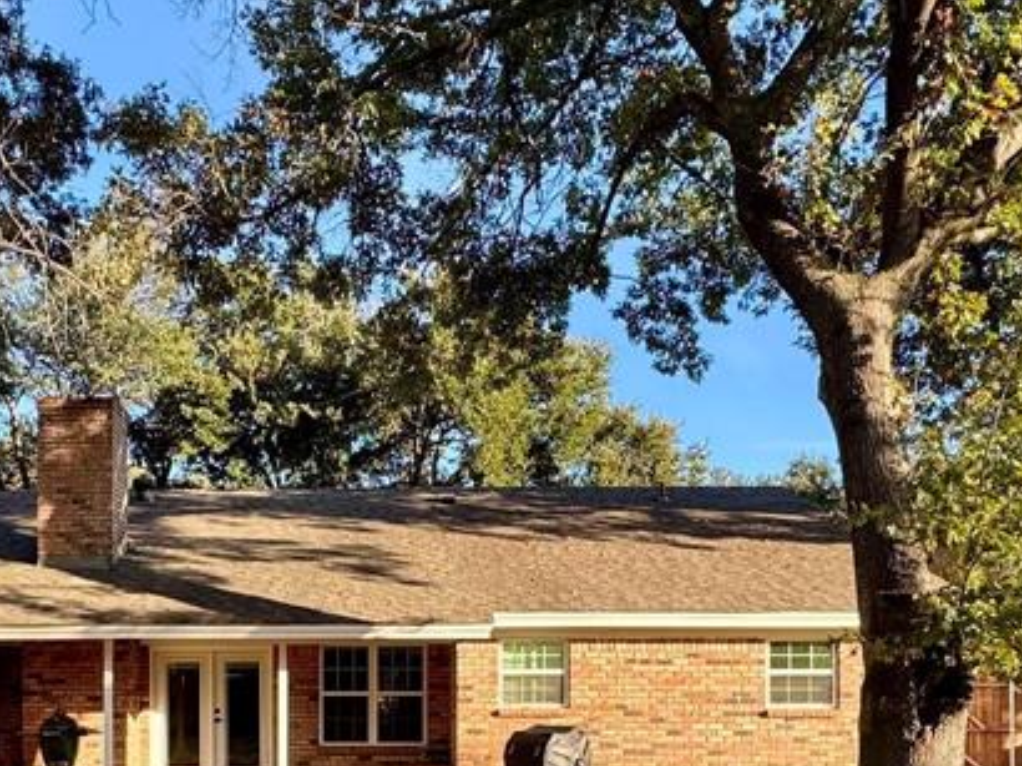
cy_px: 676
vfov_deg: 38.2
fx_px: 1033
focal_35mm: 35
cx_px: 369
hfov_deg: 52.0
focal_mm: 2.22
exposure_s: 1/325
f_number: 2.2
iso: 40
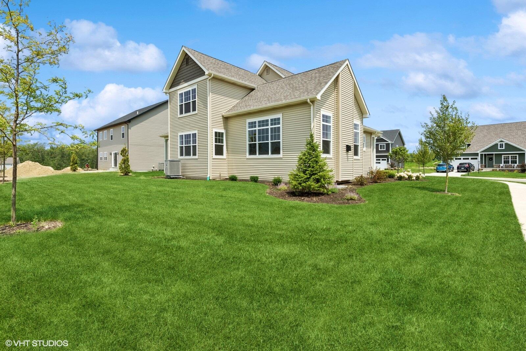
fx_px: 248
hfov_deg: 93.3
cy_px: 176
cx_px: 263
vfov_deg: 70.5
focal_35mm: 17
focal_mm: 17
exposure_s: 1/400
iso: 200
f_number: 11
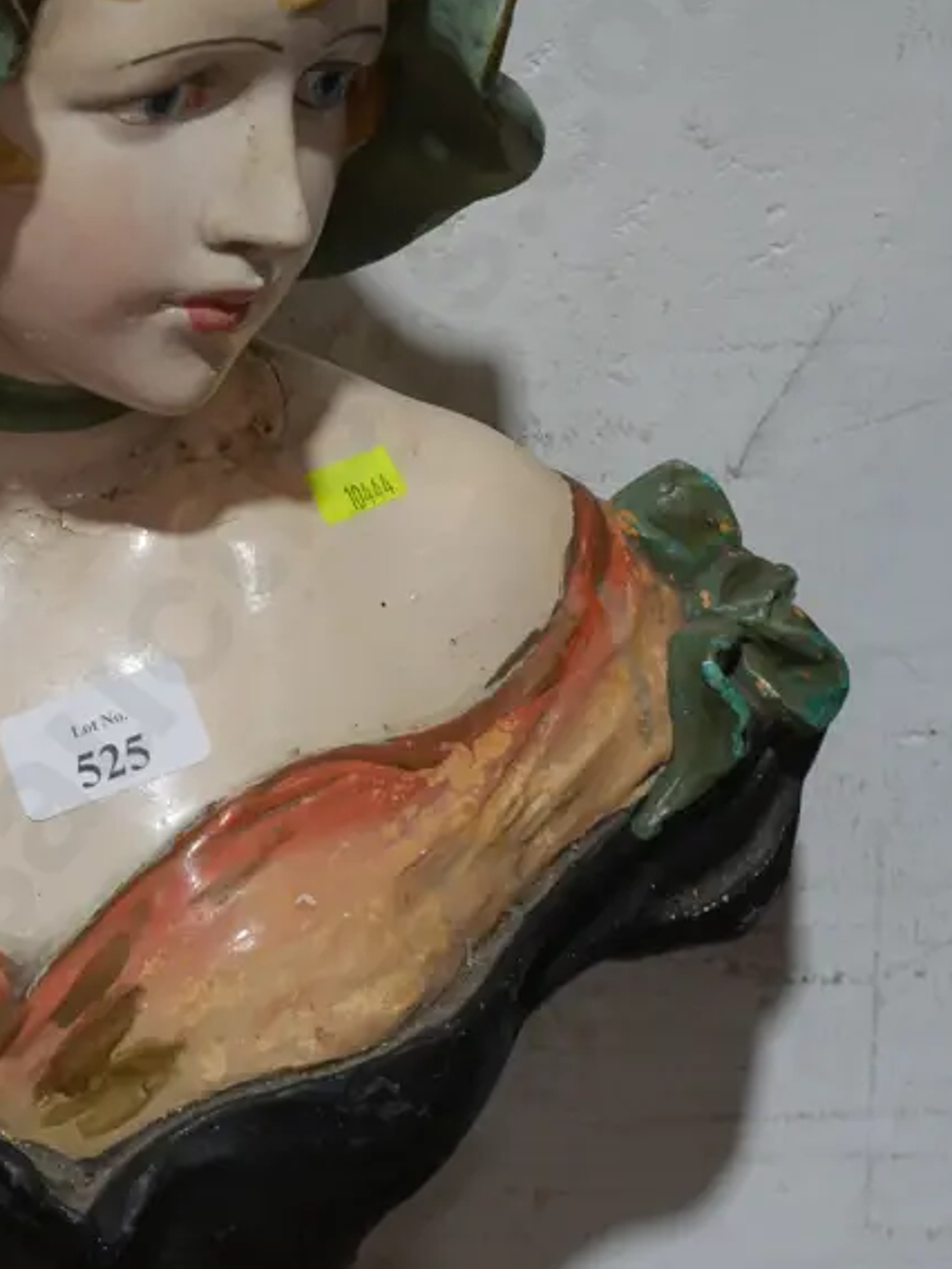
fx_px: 3704
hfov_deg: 14.5
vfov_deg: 19.4
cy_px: 706
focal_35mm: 101
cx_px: 122
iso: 400
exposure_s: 1/60
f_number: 5.3
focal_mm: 28
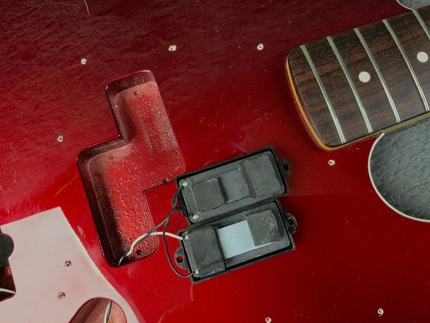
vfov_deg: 46.8
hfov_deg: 60.0
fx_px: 373
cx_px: 218
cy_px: 162
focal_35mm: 30
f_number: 1.8
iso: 160
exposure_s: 1/60
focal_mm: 3
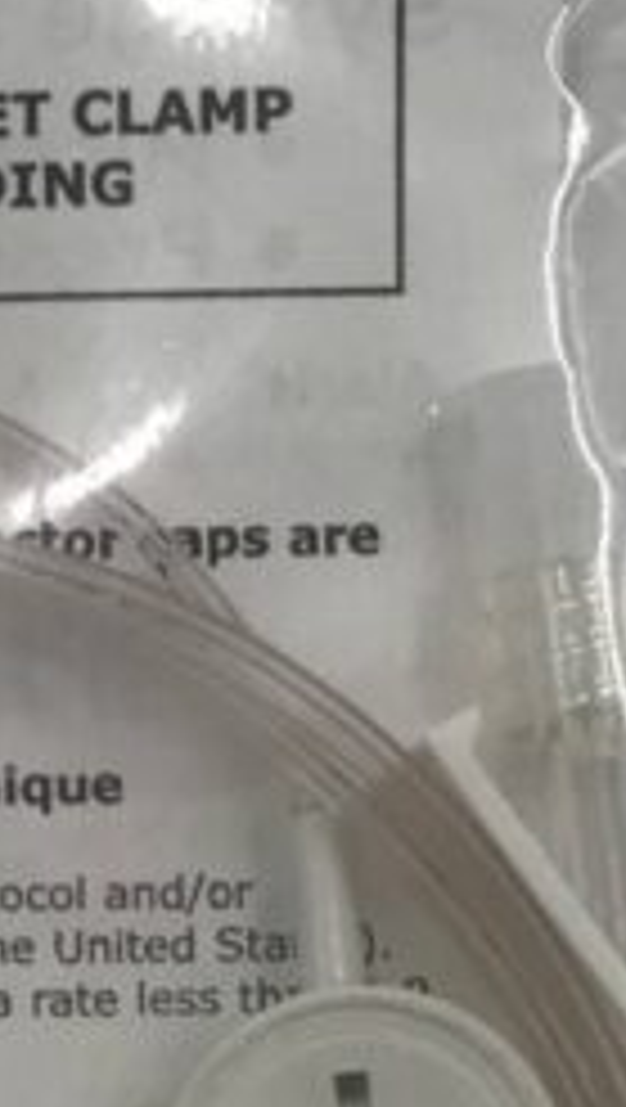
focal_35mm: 165
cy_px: 1163
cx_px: -216
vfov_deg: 12.8
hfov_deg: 7.3
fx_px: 4852
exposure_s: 1/215
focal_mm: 3.99
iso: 20
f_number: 1.8
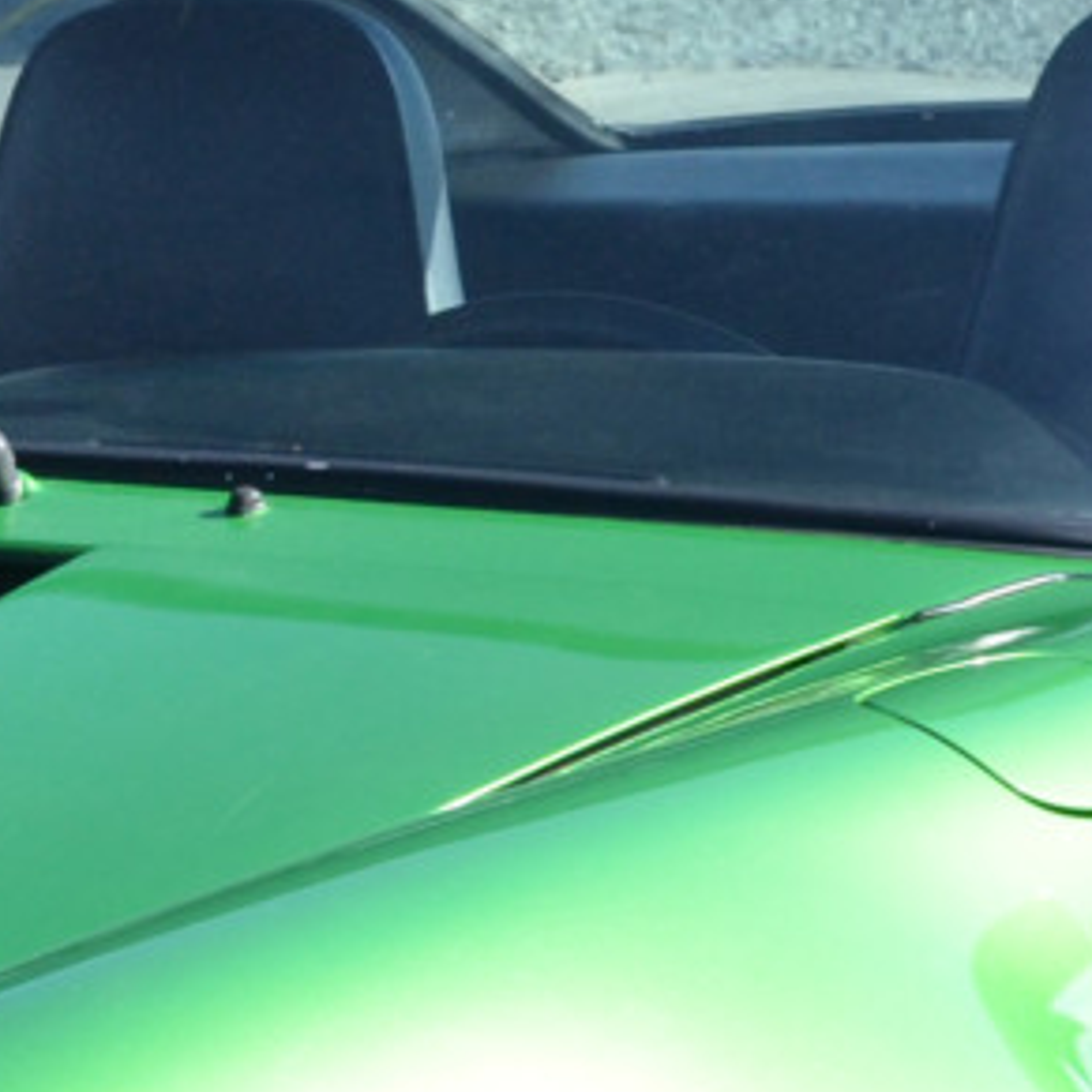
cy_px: 1343
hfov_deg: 5.7
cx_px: -537
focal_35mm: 304
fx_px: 10850
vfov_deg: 5.7
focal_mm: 34
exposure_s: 1/400
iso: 400
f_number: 10
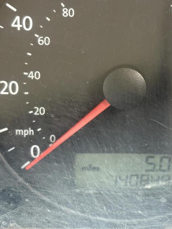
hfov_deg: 20.7
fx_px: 464
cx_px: 146
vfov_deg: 27.8
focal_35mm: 70
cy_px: 114
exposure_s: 1/51
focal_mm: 5.96
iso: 160
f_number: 1.6
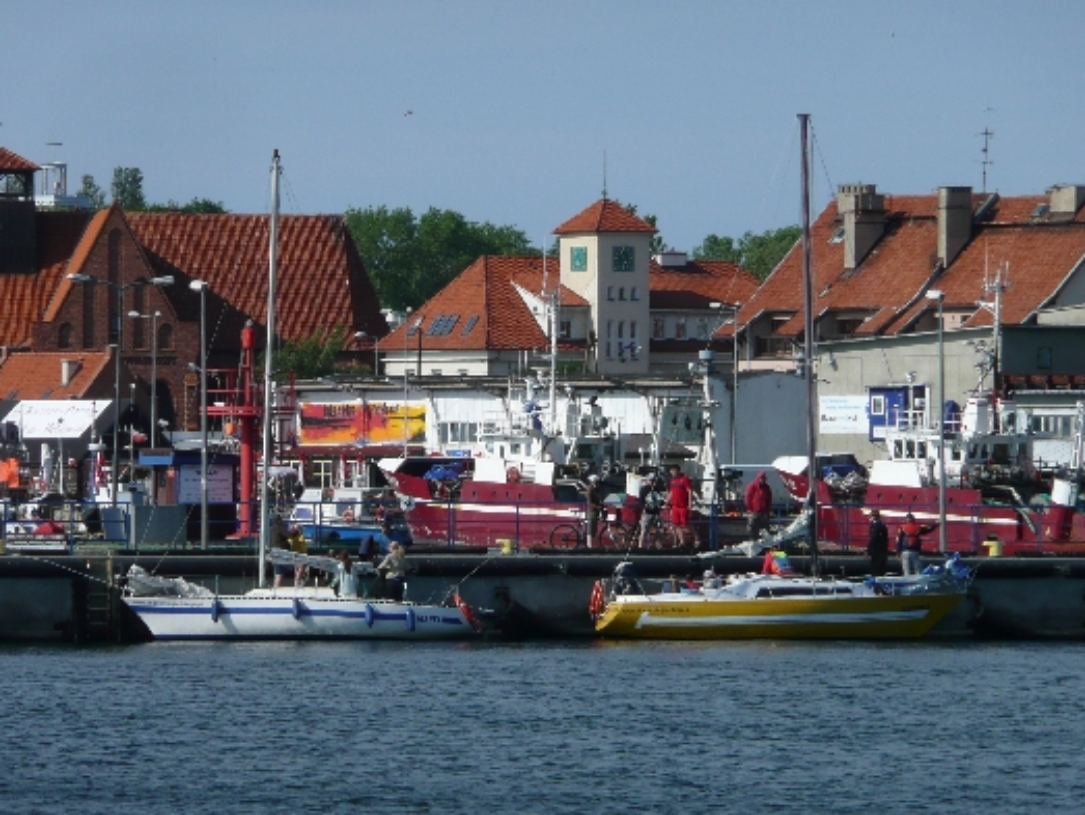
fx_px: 10068
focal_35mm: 321
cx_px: 510
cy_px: 402
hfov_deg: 6.2
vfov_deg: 4.6
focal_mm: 46
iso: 100
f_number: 4.9
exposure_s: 1/800
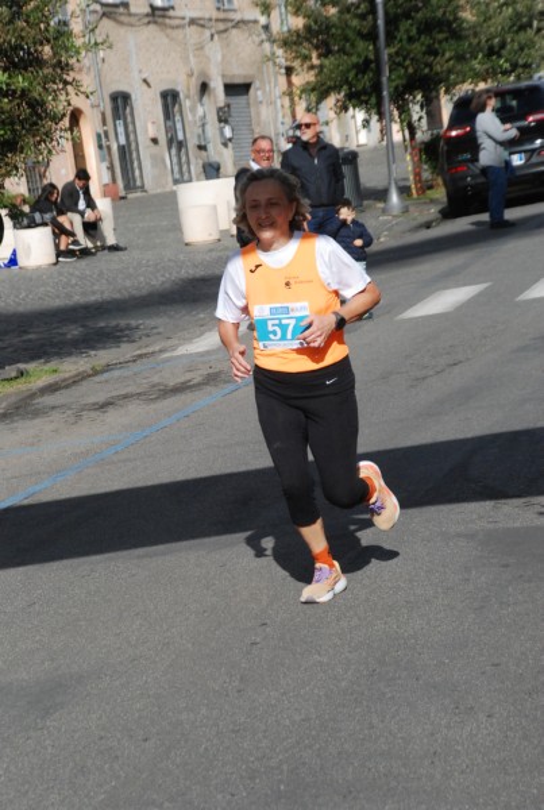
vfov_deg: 18.1
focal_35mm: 112
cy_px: 405
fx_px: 2537
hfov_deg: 12.2
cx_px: 272
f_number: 8
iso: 1000
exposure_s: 1/2000
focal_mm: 75
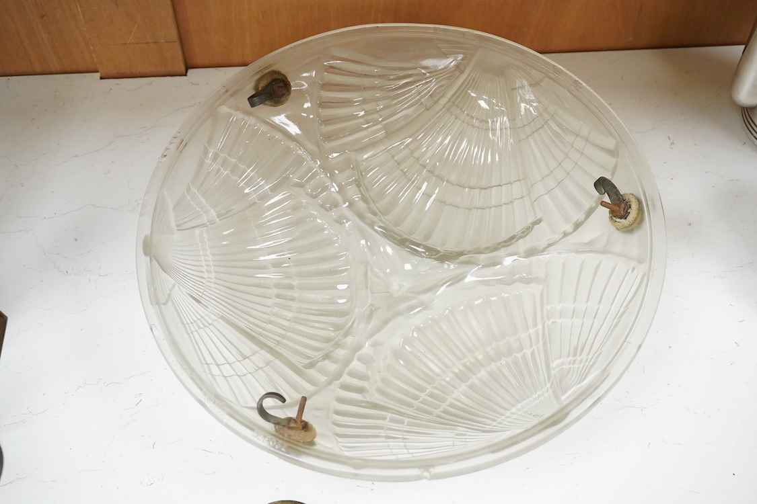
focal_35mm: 45
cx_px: 378
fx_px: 946
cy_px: 252
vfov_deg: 29.9
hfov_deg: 43.6
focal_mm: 30
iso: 3200
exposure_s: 1/200
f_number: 7.1
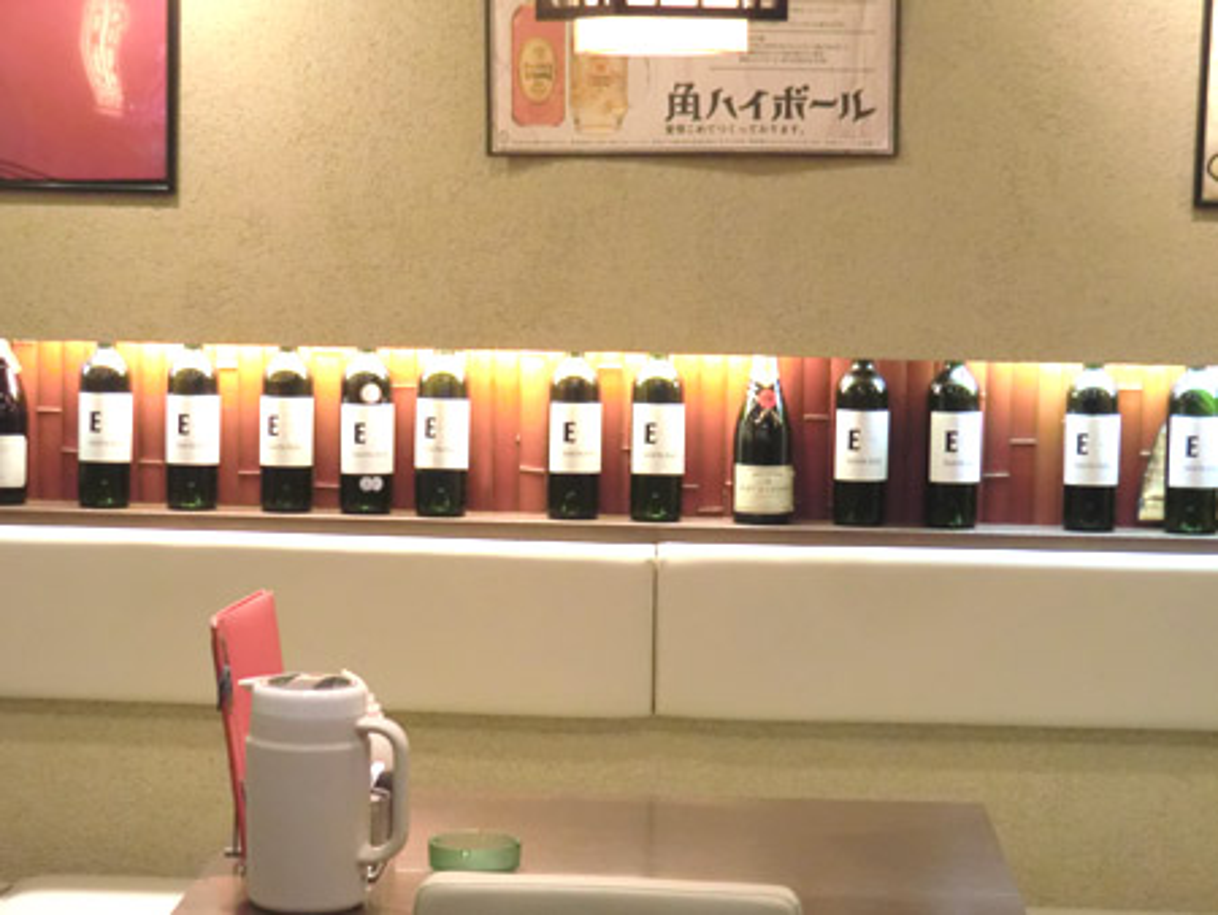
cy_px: 458
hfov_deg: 25.6
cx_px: 609
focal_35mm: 76
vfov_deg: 19.4
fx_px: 2676
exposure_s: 1/25
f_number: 4.6
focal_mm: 13.6
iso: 800
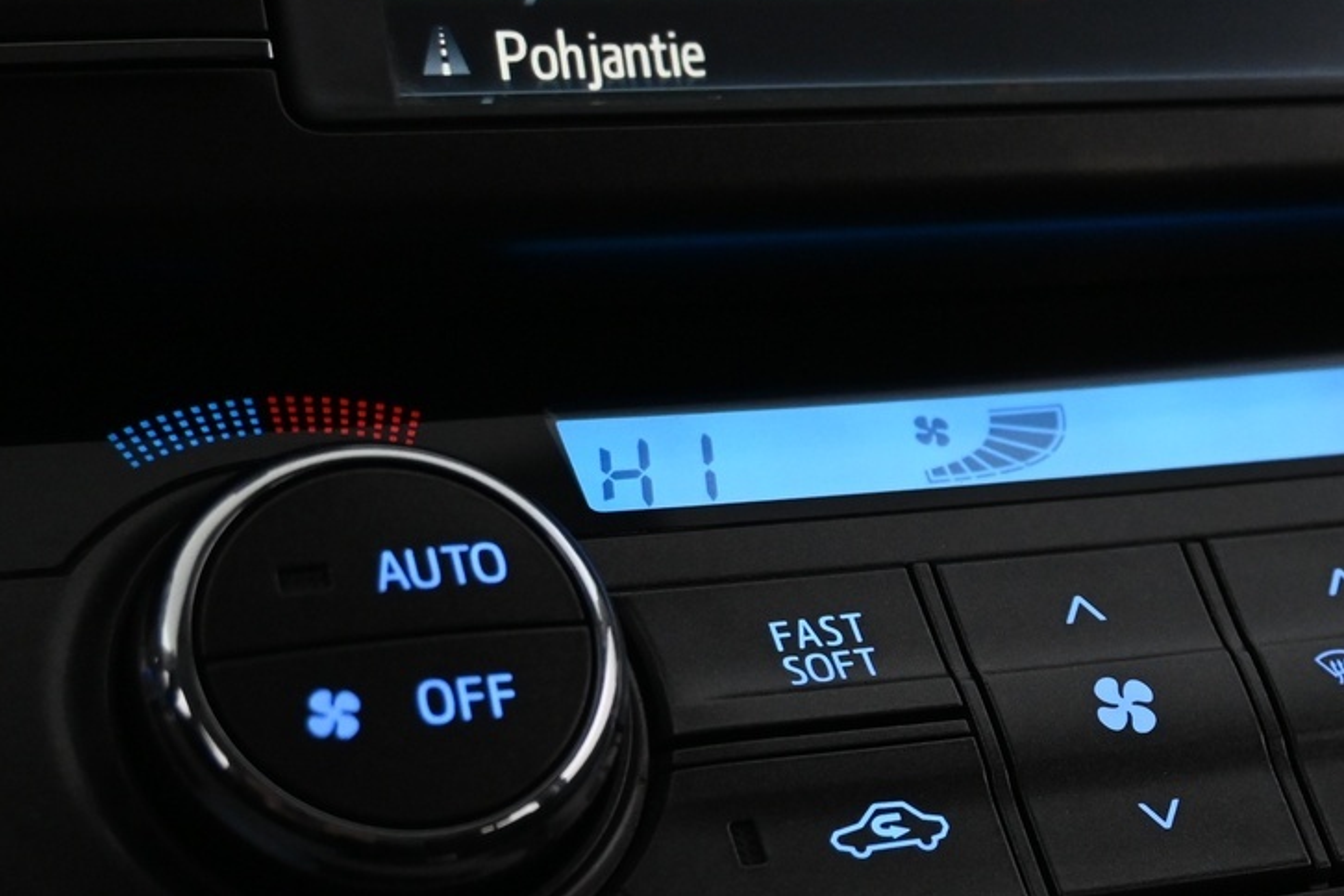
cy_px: 646
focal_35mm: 89
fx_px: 3310
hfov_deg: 22.5
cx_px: 1129
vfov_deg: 15.4
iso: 1800
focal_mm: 26.5
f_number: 4.5
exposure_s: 1/40
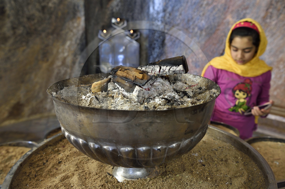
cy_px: 94
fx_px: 237
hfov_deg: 62.0
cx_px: 142
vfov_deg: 43.5
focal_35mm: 30
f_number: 5
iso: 800
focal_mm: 30
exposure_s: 1/25
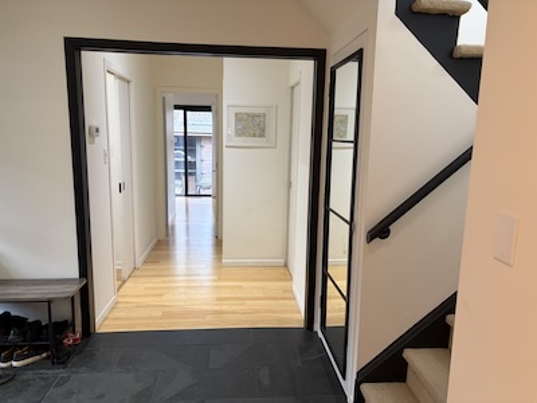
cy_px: 202
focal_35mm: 26
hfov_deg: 67.3
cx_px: 268
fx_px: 403
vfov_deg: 53.1
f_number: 1.6
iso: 200
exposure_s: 1/60
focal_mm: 5.96
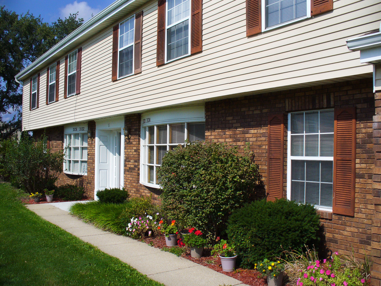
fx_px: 407
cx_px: 190
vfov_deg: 38.7
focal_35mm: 37
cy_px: 143
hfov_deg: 50.1
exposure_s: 1/640
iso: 80
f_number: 5.6
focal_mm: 6.1
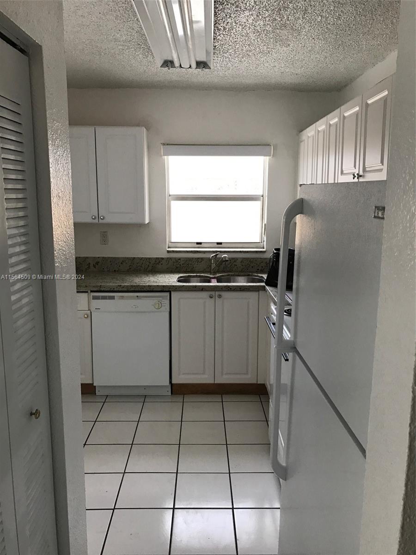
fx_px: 449
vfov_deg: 63.4
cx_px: 208
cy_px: 278
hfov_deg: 49.7
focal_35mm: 28
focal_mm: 3.99
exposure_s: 1/40
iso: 25
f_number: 1.8
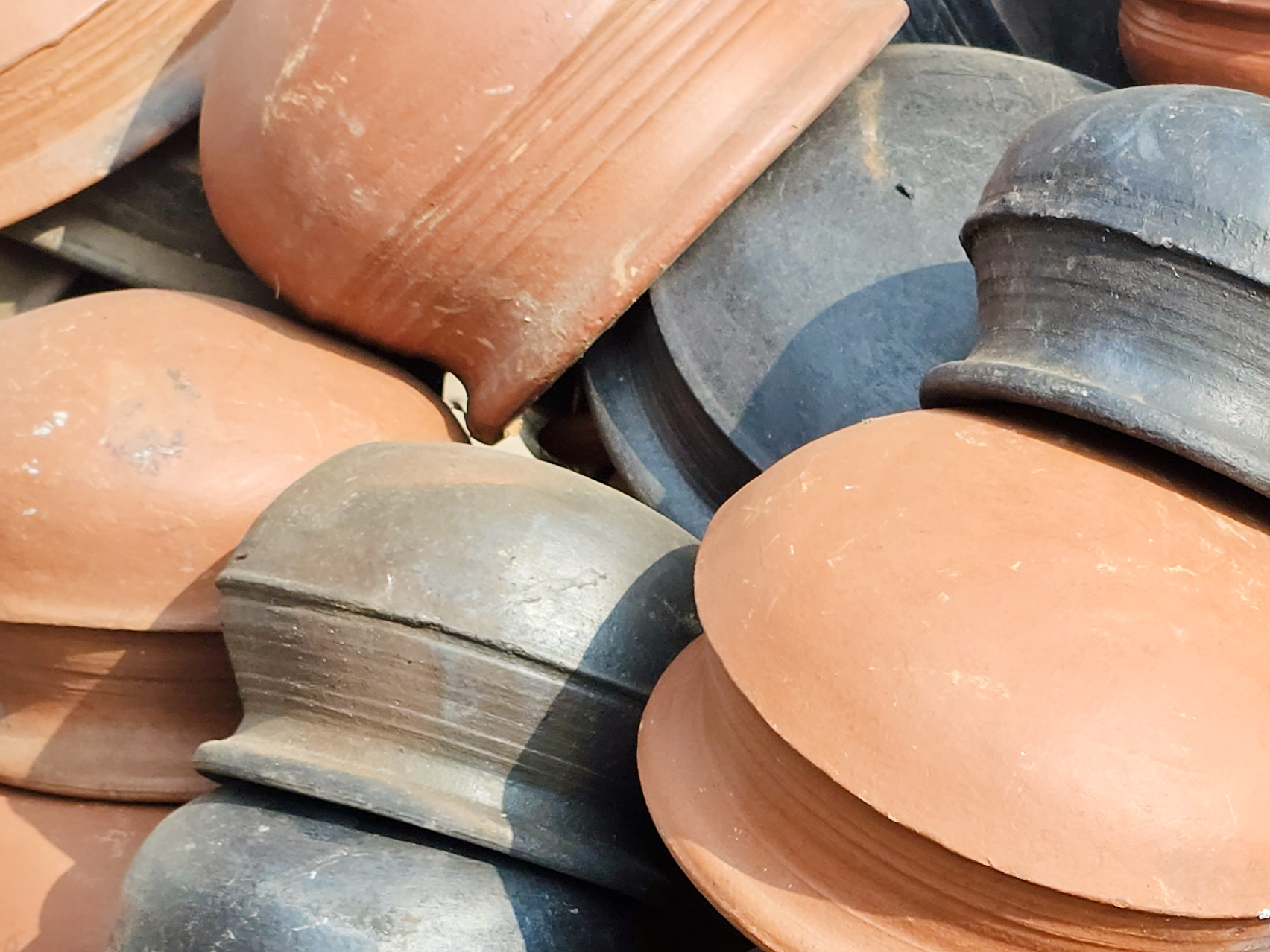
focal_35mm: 54
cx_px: 1435
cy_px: 1072
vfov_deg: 25.0
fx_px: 1981
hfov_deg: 31.2
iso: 10
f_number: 1.7
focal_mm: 6.3
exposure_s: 1/251
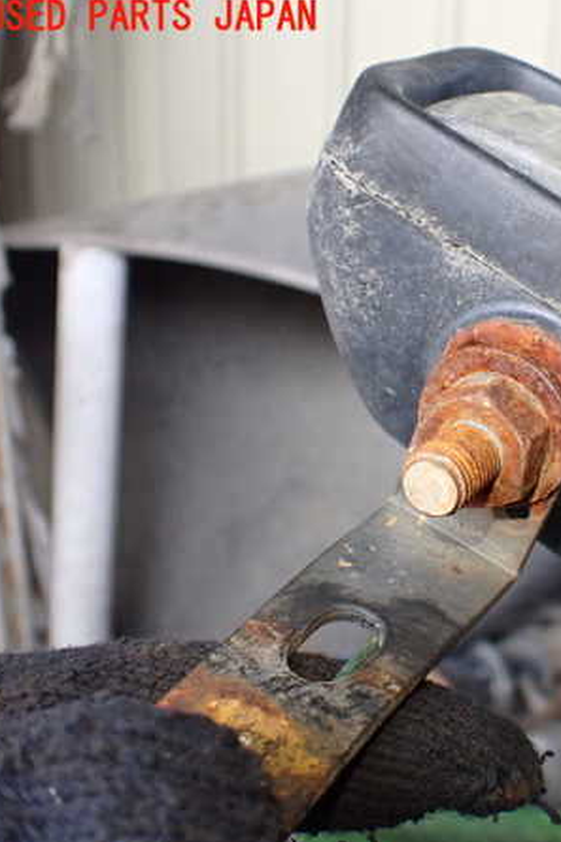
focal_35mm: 42
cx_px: 540
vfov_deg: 46.4
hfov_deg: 30.0
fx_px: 982
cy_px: 419
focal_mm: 5.4
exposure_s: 1/125
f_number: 2.3
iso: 500
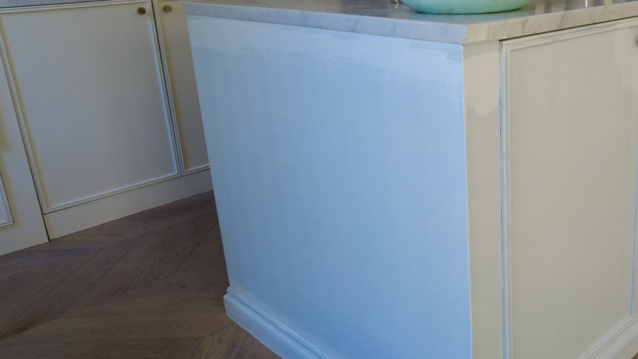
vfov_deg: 34.6
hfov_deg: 55.0
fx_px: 575
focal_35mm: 34
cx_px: 486
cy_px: 150
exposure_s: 1/80
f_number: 1.8
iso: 100
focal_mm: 4.4
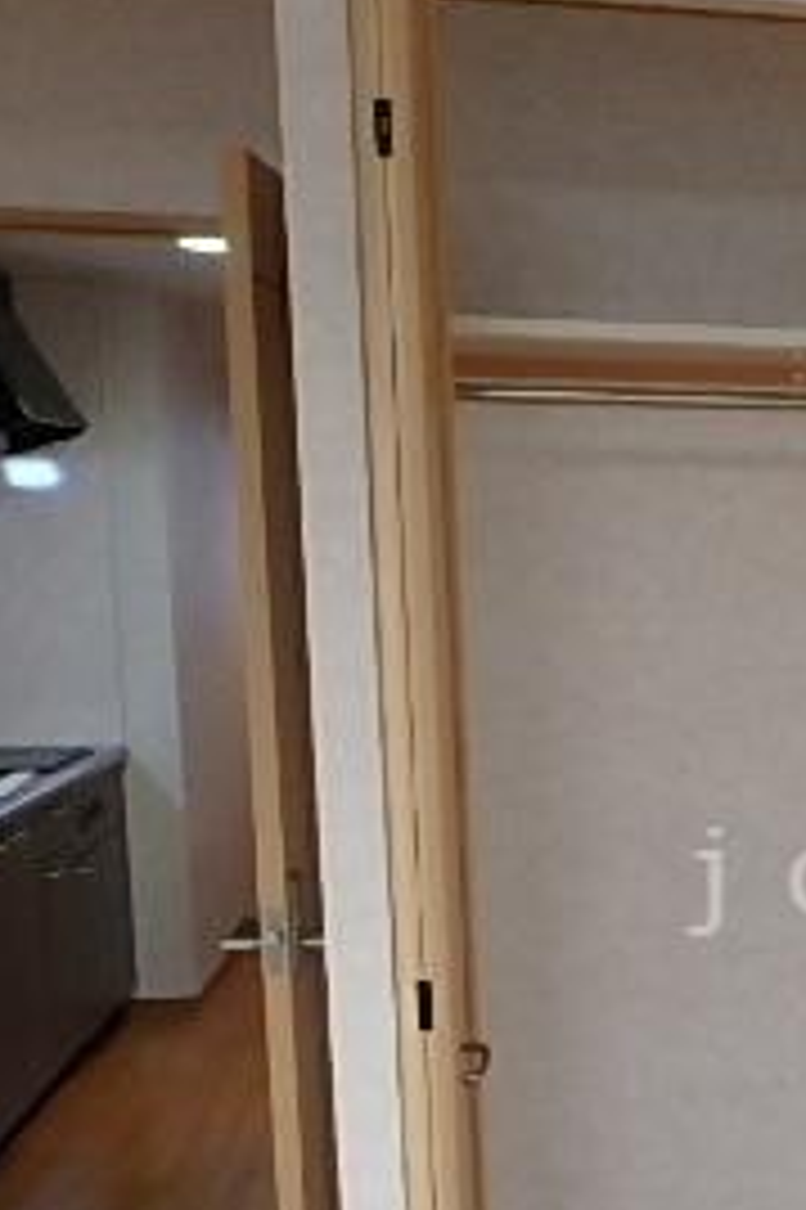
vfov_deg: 37.4
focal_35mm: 52
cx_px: 995
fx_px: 1748
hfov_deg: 23.5
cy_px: 882
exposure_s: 1/30
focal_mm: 3.7
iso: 250
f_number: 3.5
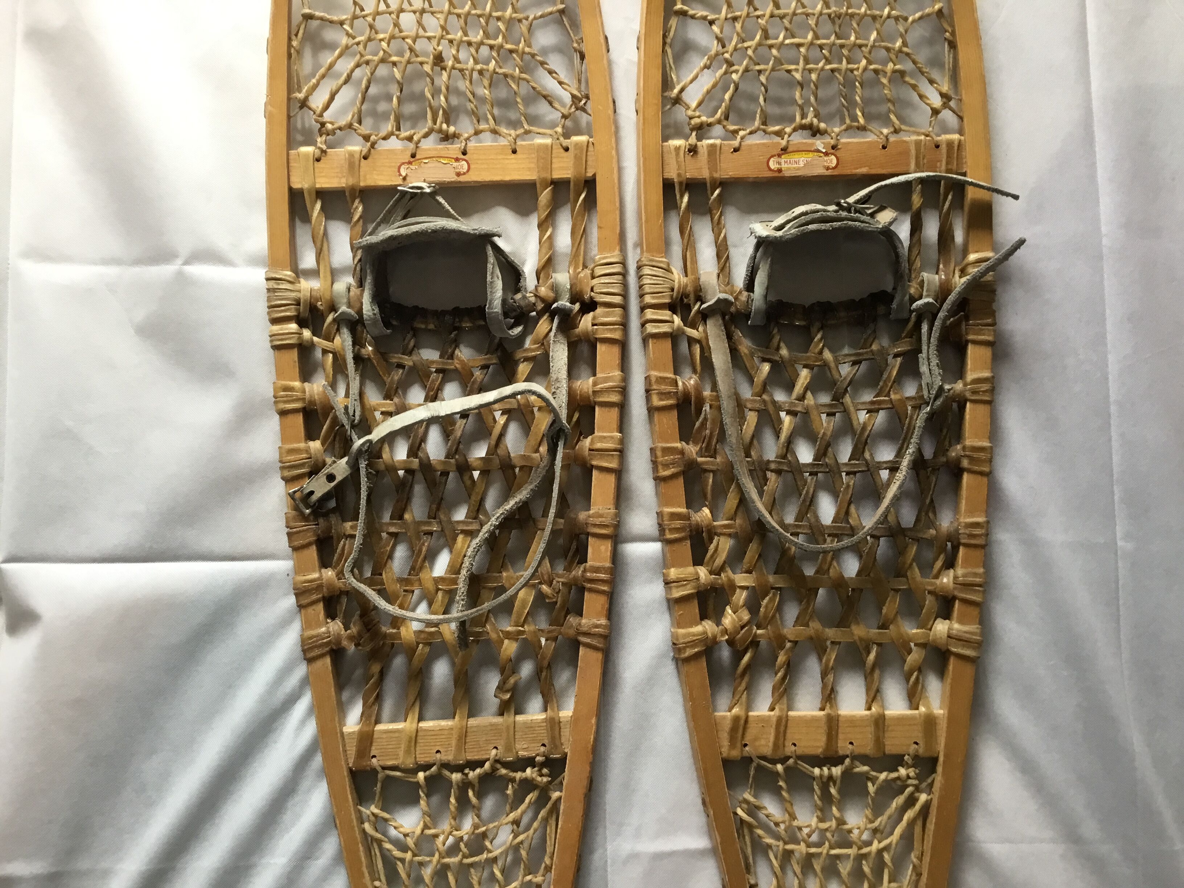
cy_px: 444
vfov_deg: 45.4
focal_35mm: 31
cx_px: 592
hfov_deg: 58.4
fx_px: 1060
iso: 40
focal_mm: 3.3
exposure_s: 1/33
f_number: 2.4
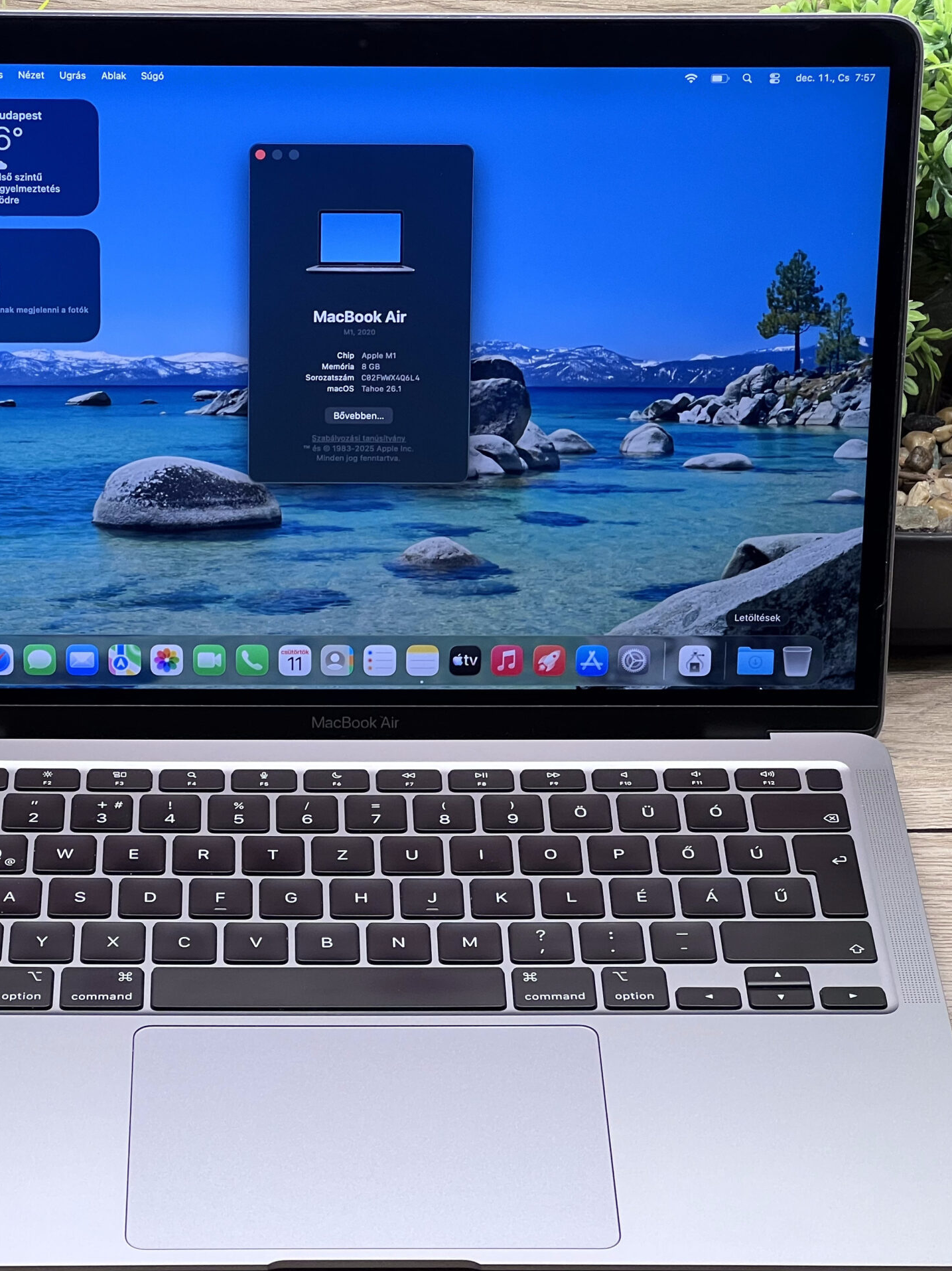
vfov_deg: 19.1
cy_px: 636
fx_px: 3778
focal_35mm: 103
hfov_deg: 14.3
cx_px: 359
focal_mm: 9
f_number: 2.8
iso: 100
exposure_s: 1/100
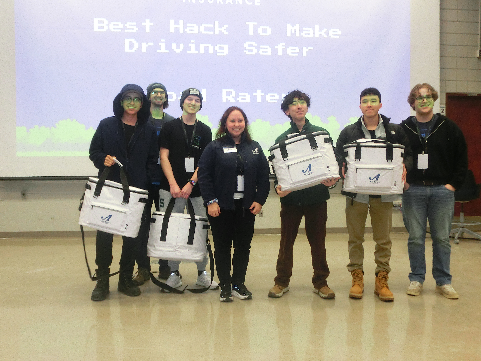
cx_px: 240
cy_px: 180
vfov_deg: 46.8
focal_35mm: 30
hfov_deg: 60.0
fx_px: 417
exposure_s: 1/25
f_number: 3.5
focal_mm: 5.36
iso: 400
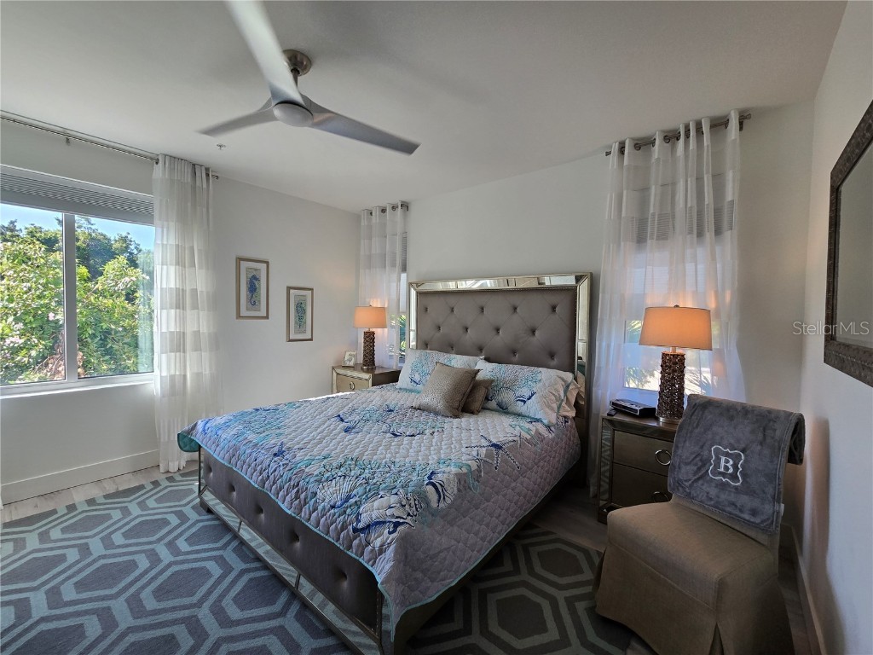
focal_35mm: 13
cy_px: 328
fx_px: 328
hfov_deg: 106.2
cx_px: 436
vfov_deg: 89.9
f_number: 2.2
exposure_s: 1/120
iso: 50
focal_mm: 2.2
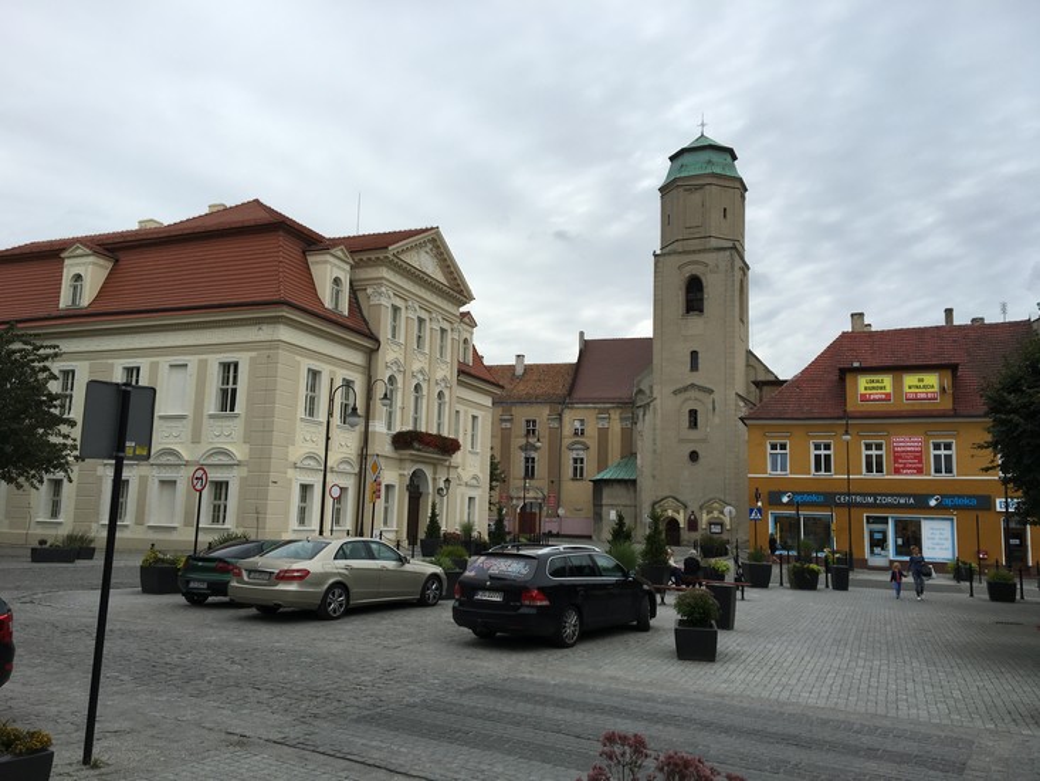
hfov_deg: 61.7
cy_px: 390
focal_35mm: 29
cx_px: 520
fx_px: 871
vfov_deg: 48.2
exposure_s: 1/725
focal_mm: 4.15
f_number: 2.2
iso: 25
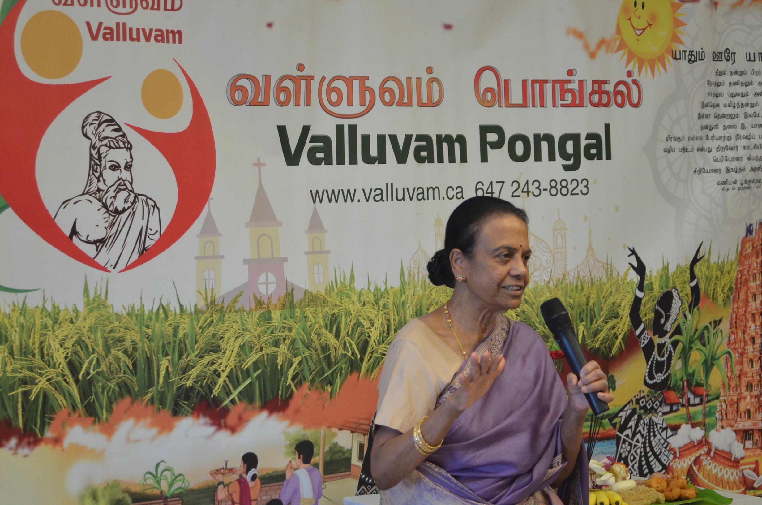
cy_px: 252
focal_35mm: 93
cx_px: 381
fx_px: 1964
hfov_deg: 22.0
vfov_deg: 14.6
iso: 1600
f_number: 5
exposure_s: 1/125
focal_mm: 62
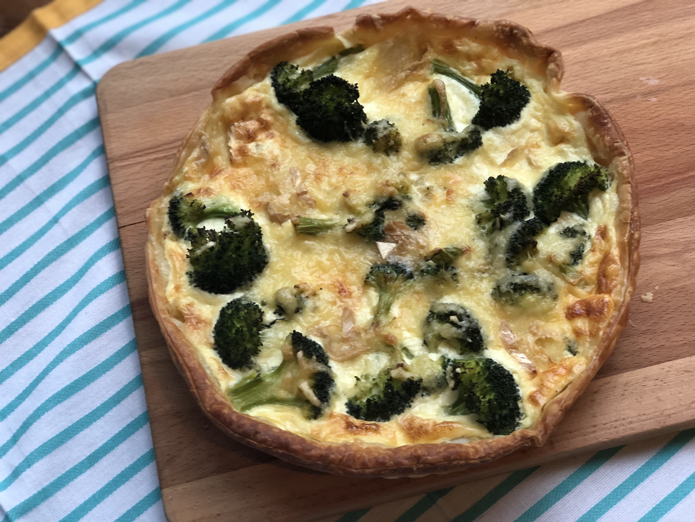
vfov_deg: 25.7
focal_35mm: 57
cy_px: 261
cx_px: 348
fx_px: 1144
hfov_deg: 33.8
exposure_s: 1/60
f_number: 2.8
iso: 200
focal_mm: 6.6
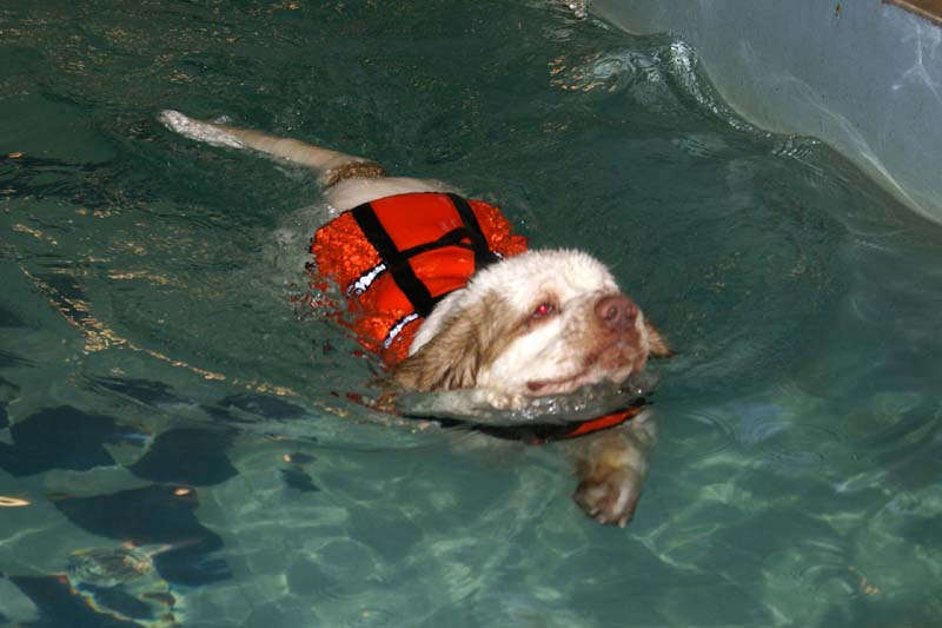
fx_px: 2747
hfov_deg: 19.5
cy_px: 314
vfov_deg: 13.0
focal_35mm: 105
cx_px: 471
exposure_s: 1/125
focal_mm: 70
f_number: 5.6
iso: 400
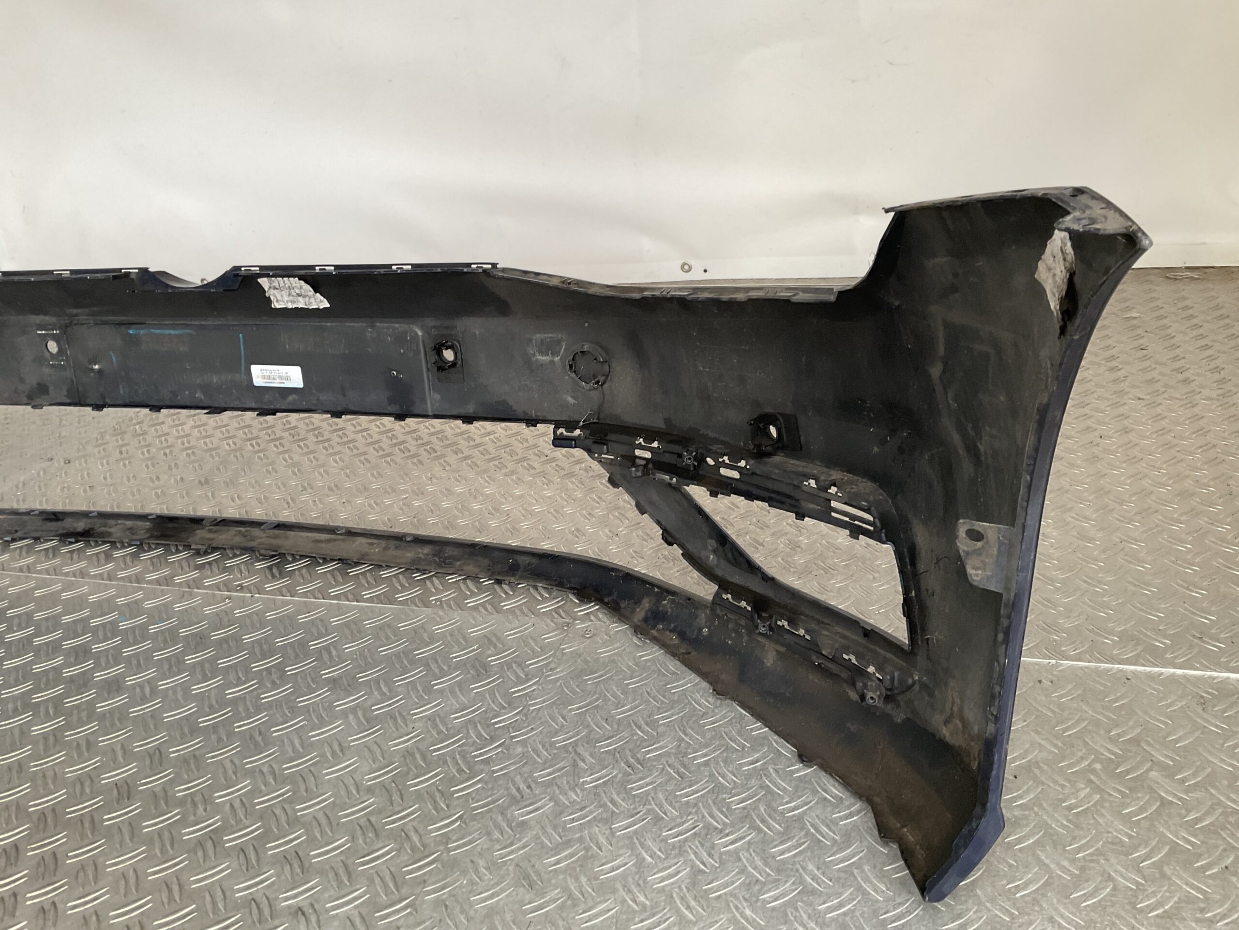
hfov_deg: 61.7
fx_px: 1038
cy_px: 465
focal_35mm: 29
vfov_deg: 48.2
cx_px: 620
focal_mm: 3
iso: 50
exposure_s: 1/50
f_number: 1.8
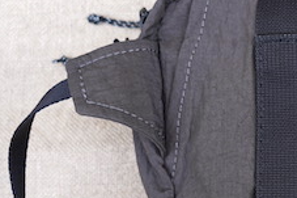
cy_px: 96
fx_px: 791
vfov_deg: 14.2
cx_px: 385
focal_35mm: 96
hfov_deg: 19.6
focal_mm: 34
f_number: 4.5
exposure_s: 1/160
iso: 100
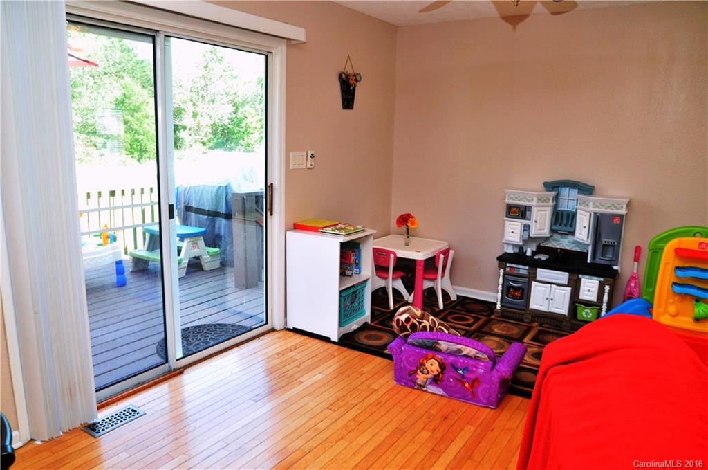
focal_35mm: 44
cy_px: 235
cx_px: 354
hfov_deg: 45.0
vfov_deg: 30.7
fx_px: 854
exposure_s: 1/125
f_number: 6.3
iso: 1000
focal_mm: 29
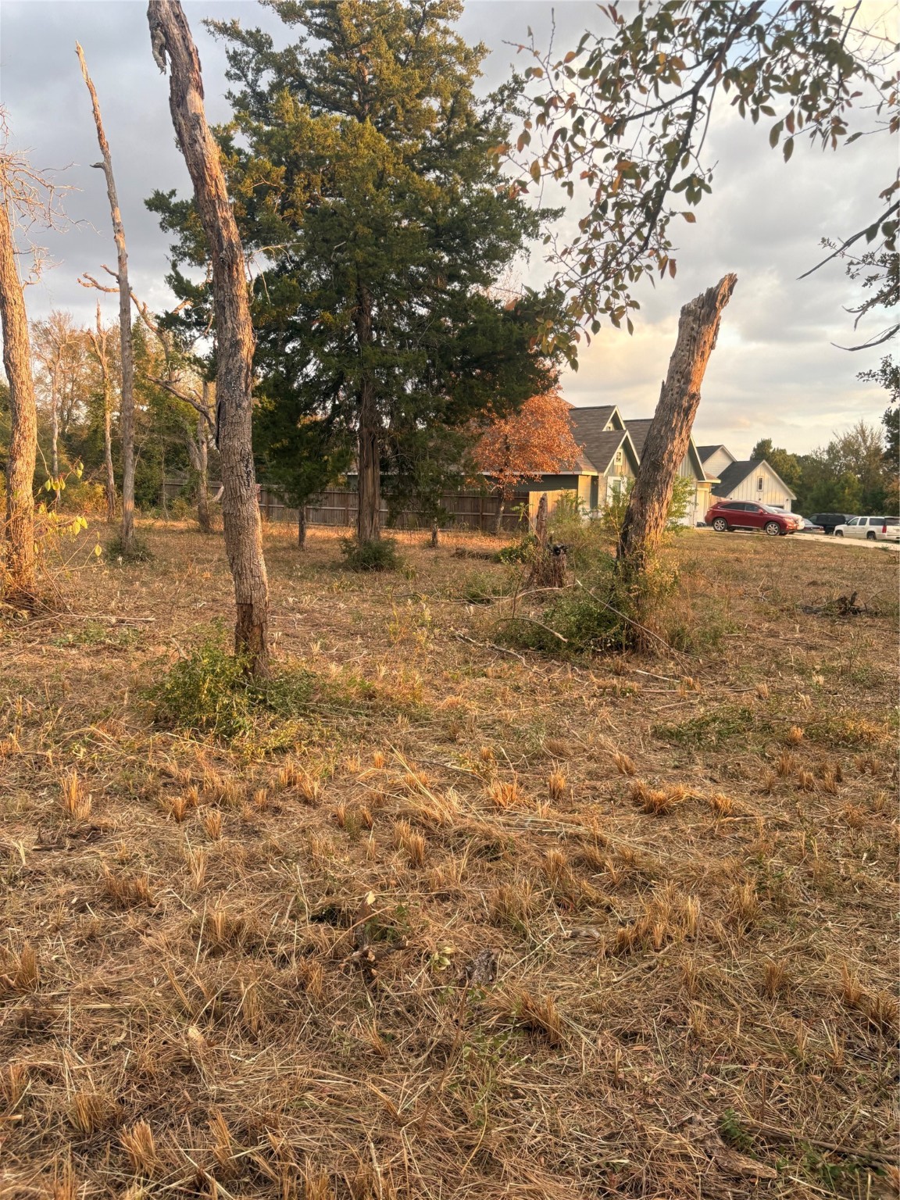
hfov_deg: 53.1
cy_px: 600
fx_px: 901
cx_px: 450
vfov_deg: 67.3
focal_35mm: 26
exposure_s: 1/149
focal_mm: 5.96
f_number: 1.6
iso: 40
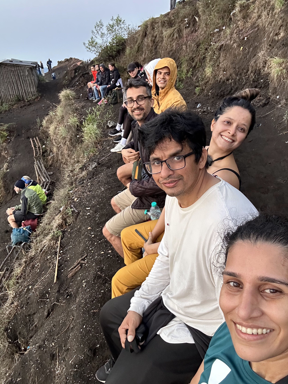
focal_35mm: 28
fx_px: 311
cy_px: 185
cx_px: 141
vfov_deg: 63.4
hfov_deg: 49.7
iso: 160
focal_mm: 2.69
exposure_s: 1/60
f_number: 1.9
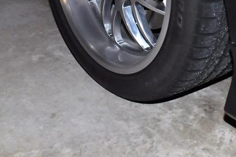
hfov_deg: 25.6
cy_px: -31
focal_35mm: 79
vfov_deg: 16.5
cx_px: 154
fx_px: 517
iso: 800
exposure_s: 1/60
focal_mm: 18
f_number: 4
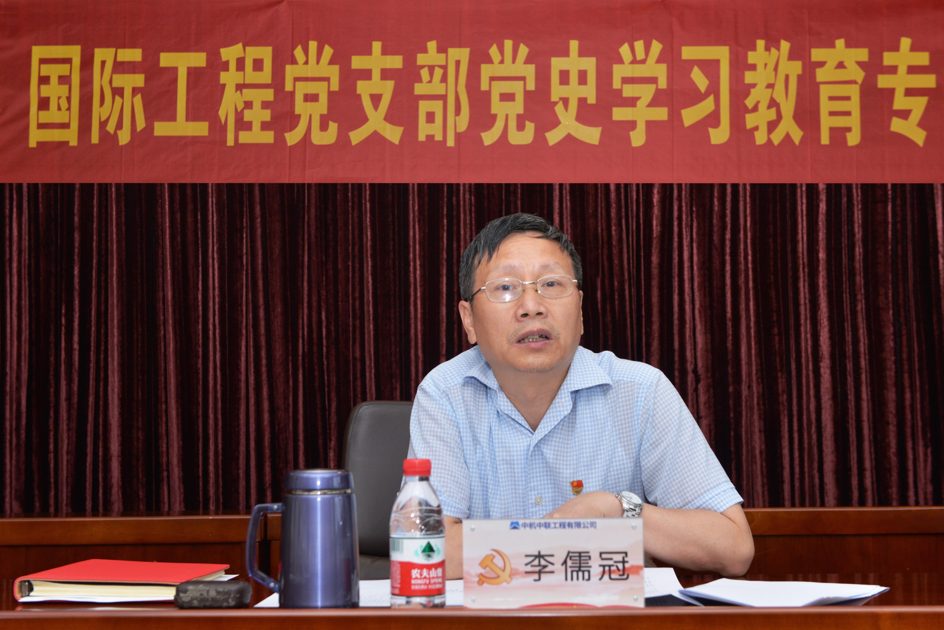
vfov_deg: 27.0
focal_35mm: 50
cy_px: 315
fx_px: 1312
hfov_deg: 39.6
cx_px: 472
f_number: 5.6
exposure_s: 1/250
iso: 1000
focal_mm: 50
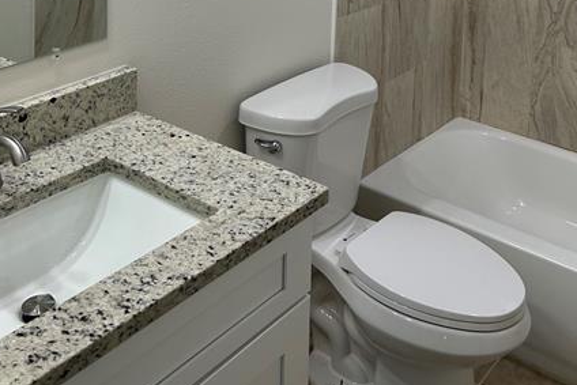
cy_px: -86
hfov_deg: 40.3
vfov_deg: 24.7
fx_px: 786
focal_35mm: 49
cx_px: 305
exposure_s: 1/143
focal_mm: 5.7
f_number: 1.5
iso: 64
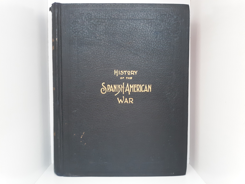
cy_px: 92
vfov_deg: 49.7
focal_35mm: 28
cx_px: 122
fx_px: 198
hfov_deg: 63.4
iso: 250
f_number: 1.7
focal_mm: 3.7
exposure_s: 1/24
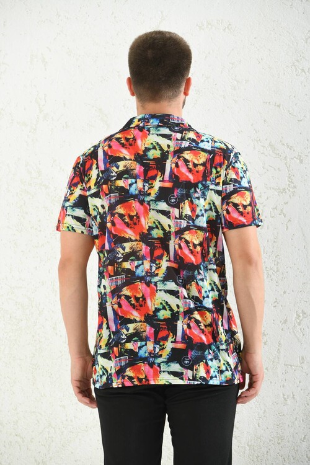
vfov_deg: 11.4
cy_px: 232
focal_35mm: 180
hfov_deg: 7.6
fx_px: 2325
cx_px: 155
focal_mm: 180
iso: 125
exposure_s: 1/160
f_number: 7.1
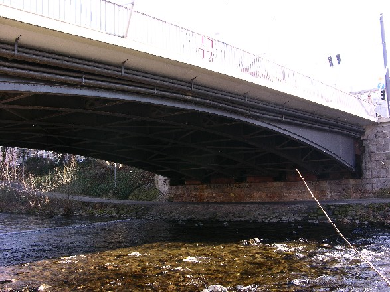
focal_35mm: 35
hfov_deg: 52.6
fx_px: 394
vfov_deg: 40.7
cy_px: 146
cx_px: 195
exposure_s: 1/45.2
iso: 50
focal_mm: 8.9
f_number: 4
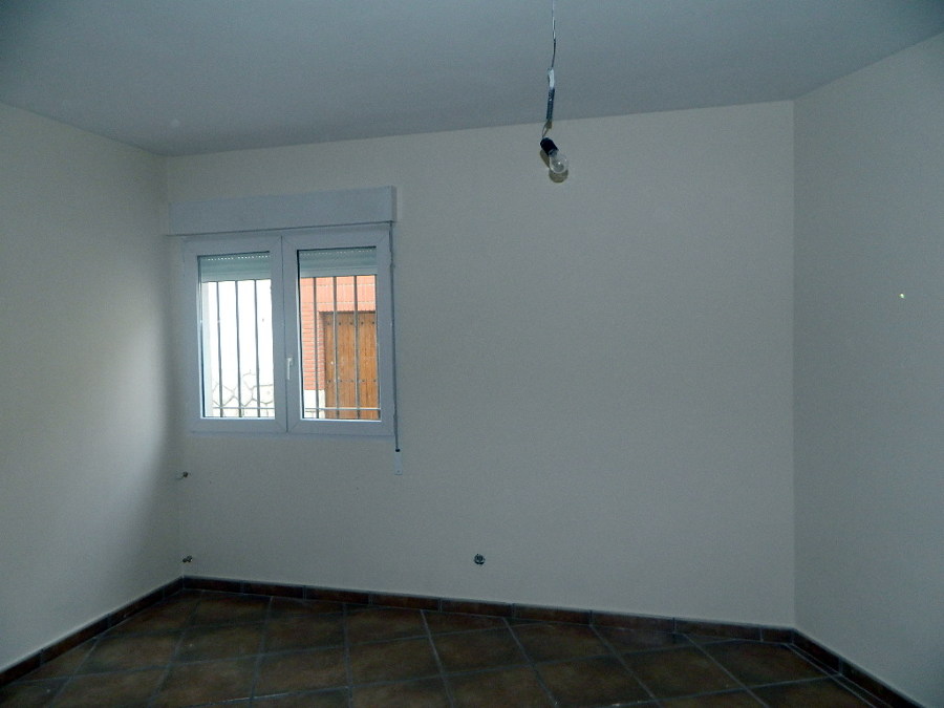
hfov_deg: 69.4
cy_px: 354
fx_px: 682
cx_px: 472
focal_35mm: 25
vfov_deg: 54.9
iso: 200
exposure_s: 1/30
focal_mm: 4.5
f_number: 3.1
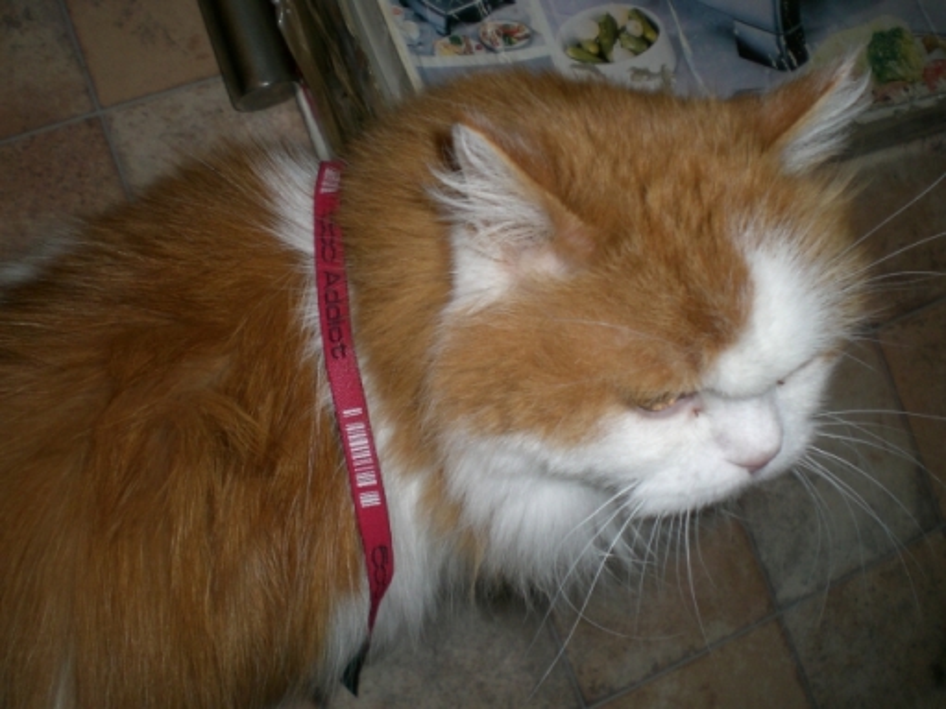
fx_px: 1038
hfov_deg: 49.0
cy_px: 354
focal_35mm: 38
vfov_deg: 37.7
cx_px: 473
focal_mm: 6.3
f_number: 3.1
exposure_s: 1/60
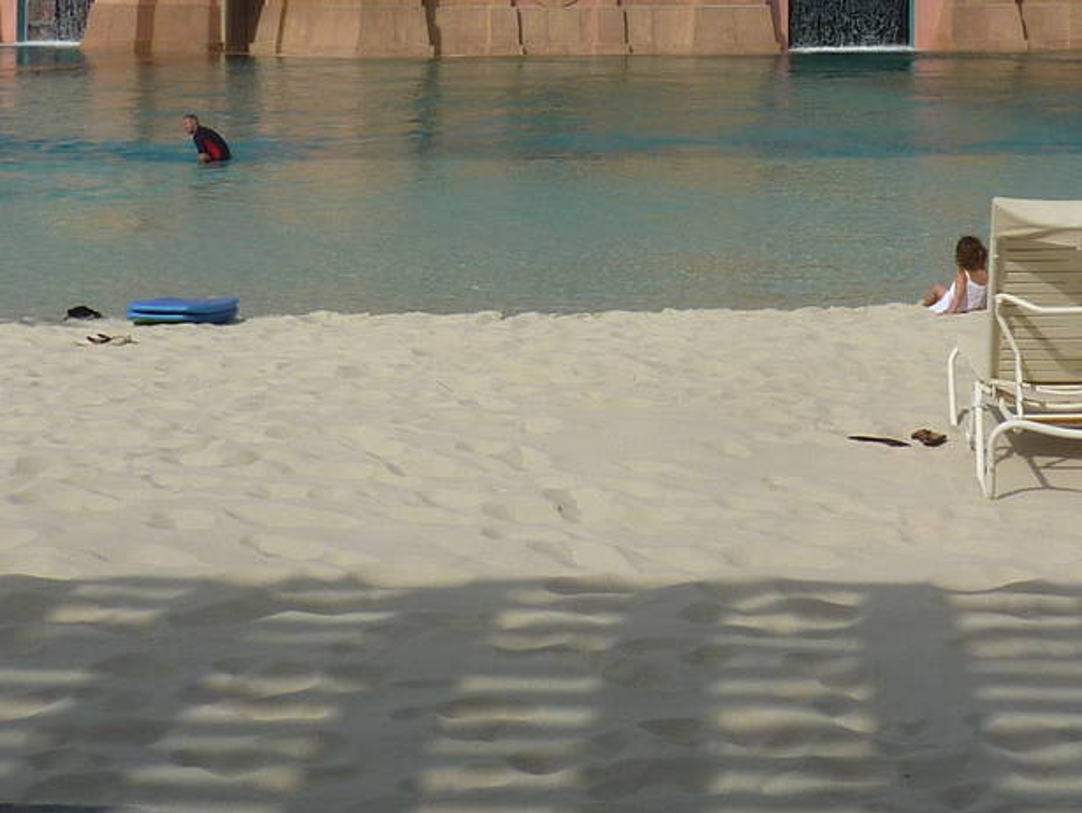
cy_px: -72
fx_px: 2033
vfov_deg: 21.5
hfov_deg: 29.5
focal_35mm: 65
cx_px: 774
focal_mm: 4.1
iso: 80
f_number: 5.6
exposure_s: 1/800
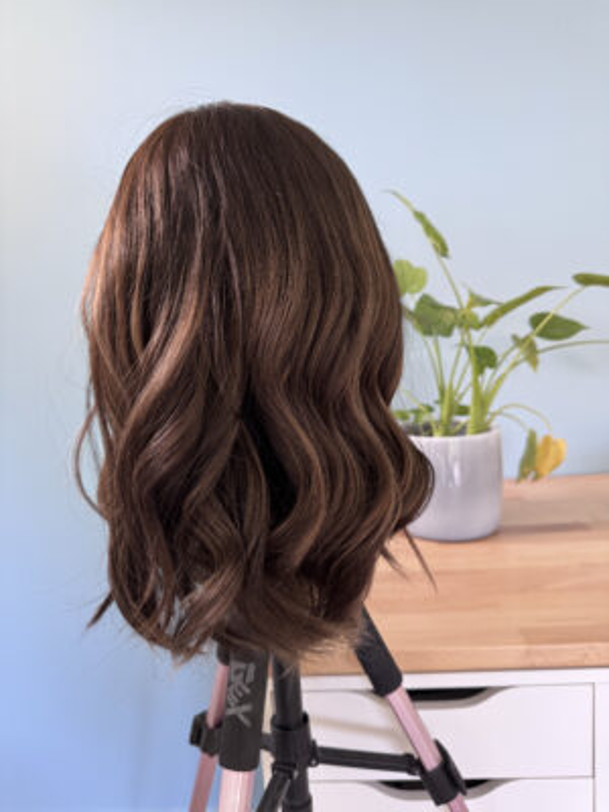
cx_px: 304
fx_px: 563
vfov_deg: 71.6
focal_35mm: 24
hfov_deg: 56.8
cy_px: 406
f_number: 1.78
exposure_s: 1/70
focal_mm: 6.76
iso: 200
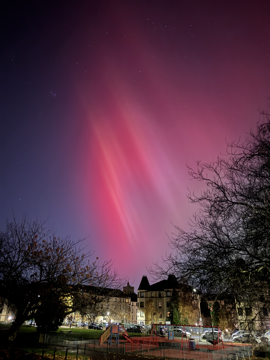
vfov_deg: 71.6
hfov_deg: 56.8
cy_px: 180
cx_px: 135
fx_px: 250
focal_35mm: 24
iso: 3200
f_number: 1.78
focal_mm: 6.76
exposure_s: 1/2
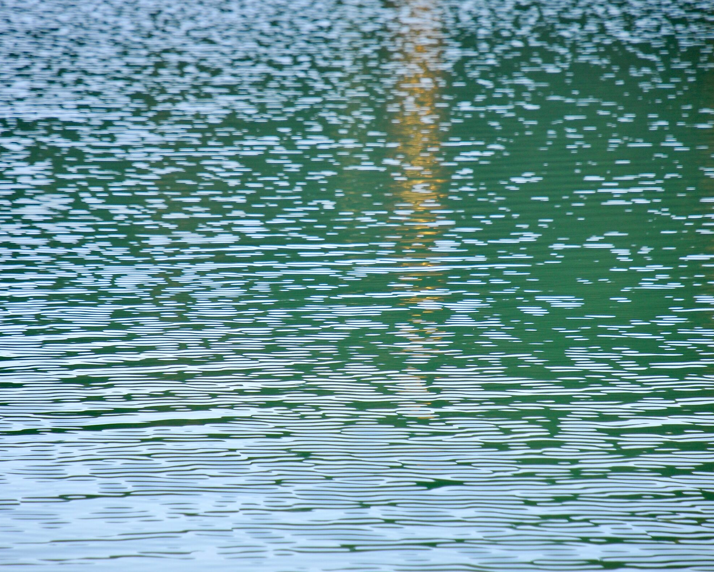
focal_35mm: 230
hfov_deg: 8.4
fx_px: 4851
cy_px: 286
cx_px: 329
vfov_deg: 6.7
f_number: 5.6
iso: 250
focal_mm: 135
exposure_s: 1/200
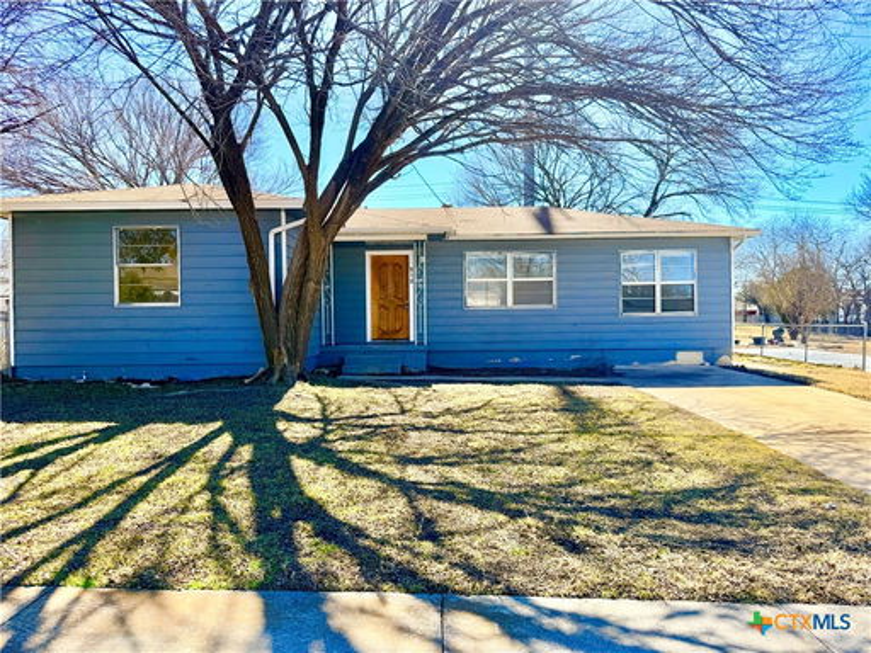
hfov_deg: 71.6
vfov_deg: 56.8
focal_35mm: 24
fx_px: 604
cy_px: 326
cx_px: 436
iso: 80
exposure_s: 1/3759
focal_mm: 6.76
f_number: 1.78
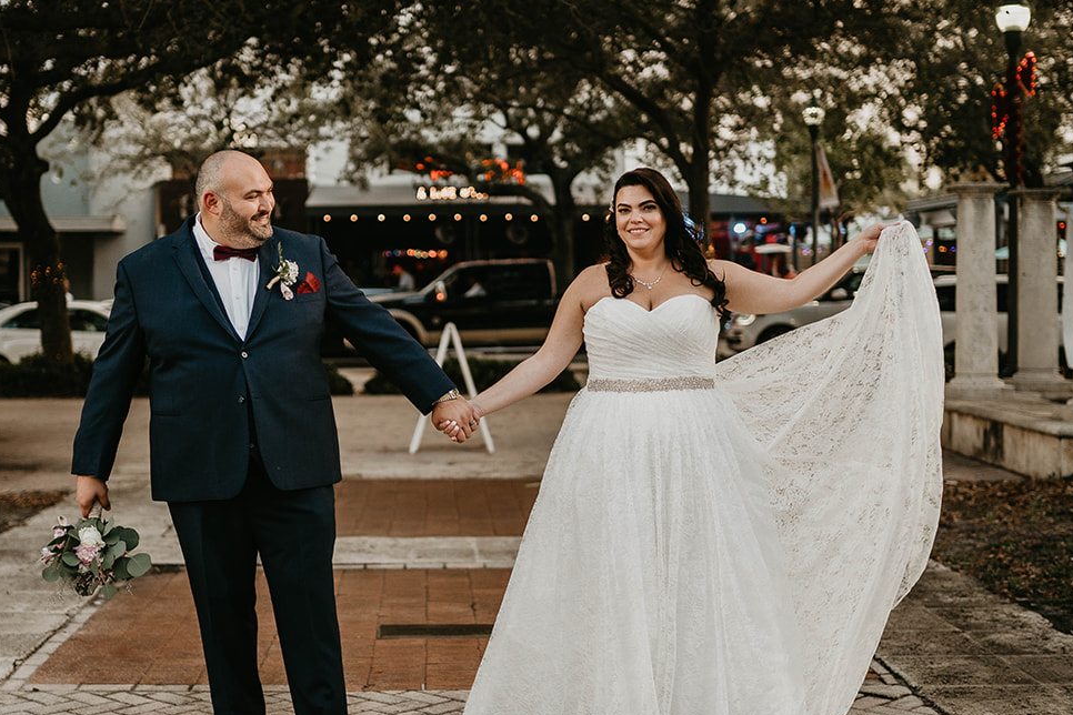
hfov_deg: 34.4
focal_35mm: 58
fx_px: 1729
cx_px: 439
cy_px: 317
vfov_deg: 23.4
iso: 160
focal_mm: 35
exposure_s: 1/500
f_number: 1.4
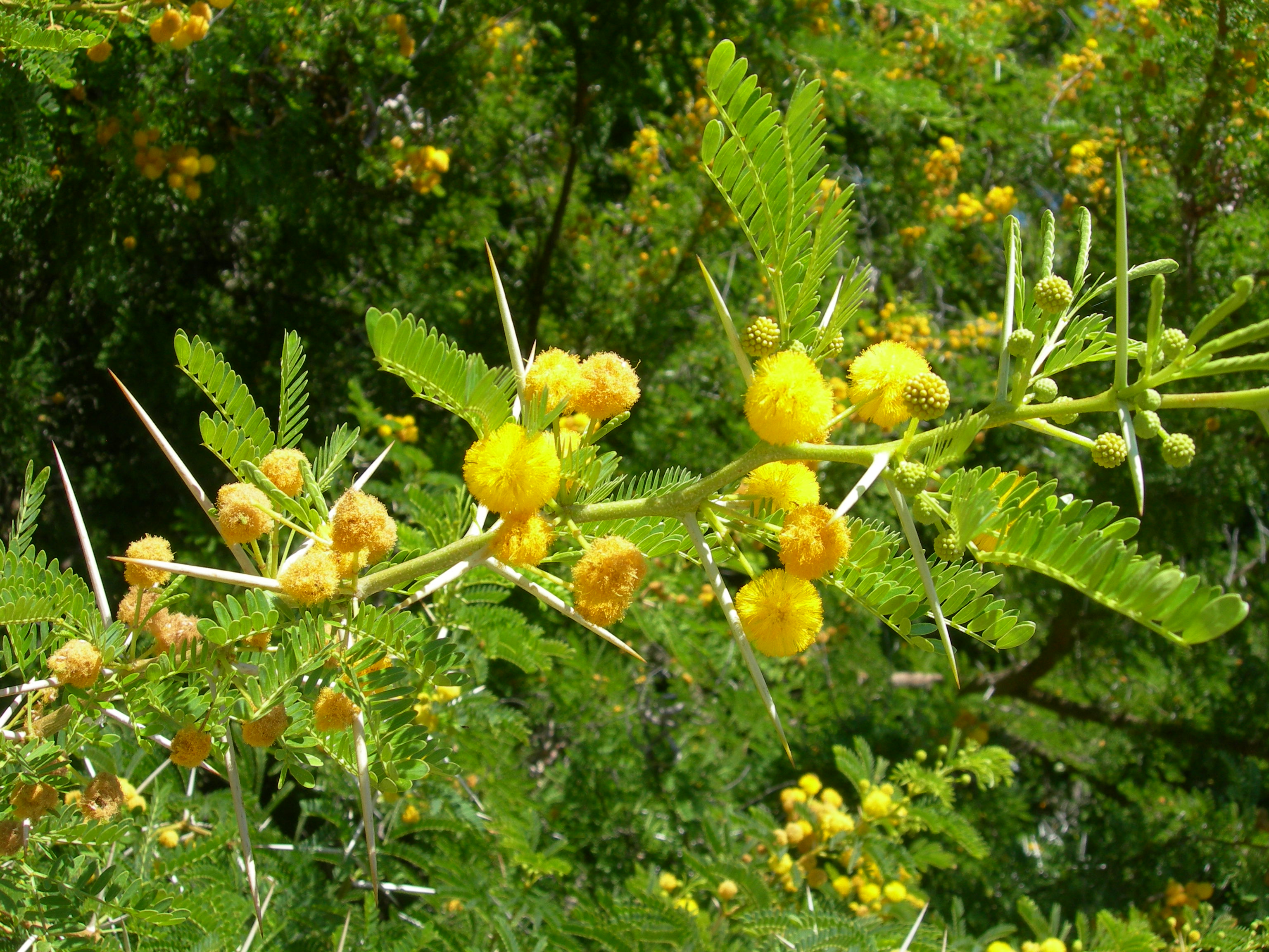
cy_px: 476
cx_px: 634
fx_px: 1393
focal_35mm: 38
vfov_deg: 37.7
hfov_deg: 49.0
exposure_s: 1/245
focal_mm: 7.8
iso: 50
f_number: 4.8
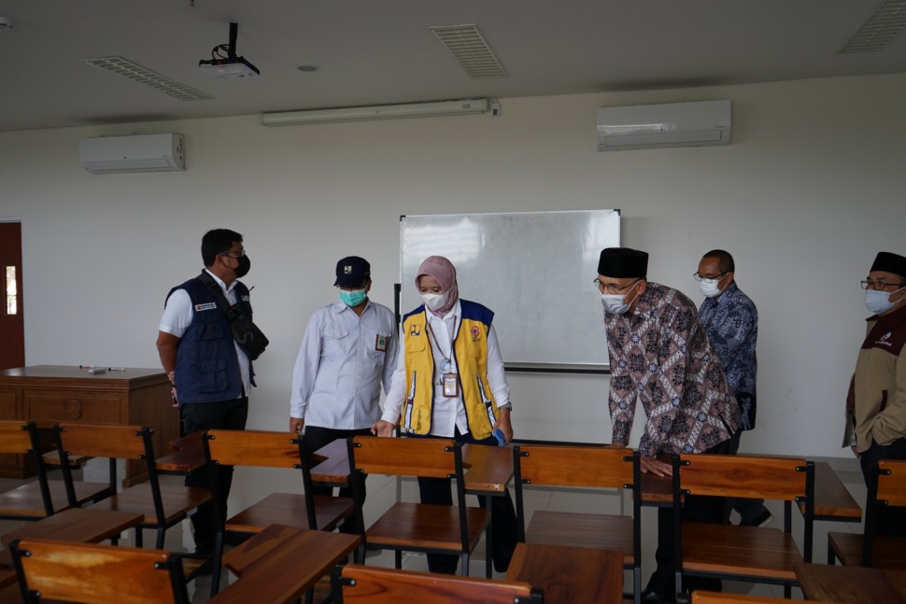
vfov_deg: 45.0
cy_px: 302
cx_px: 453
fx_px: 730
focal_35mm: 29
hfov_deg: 63.7
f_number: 4
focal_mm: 29
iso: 250
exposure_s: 1/160
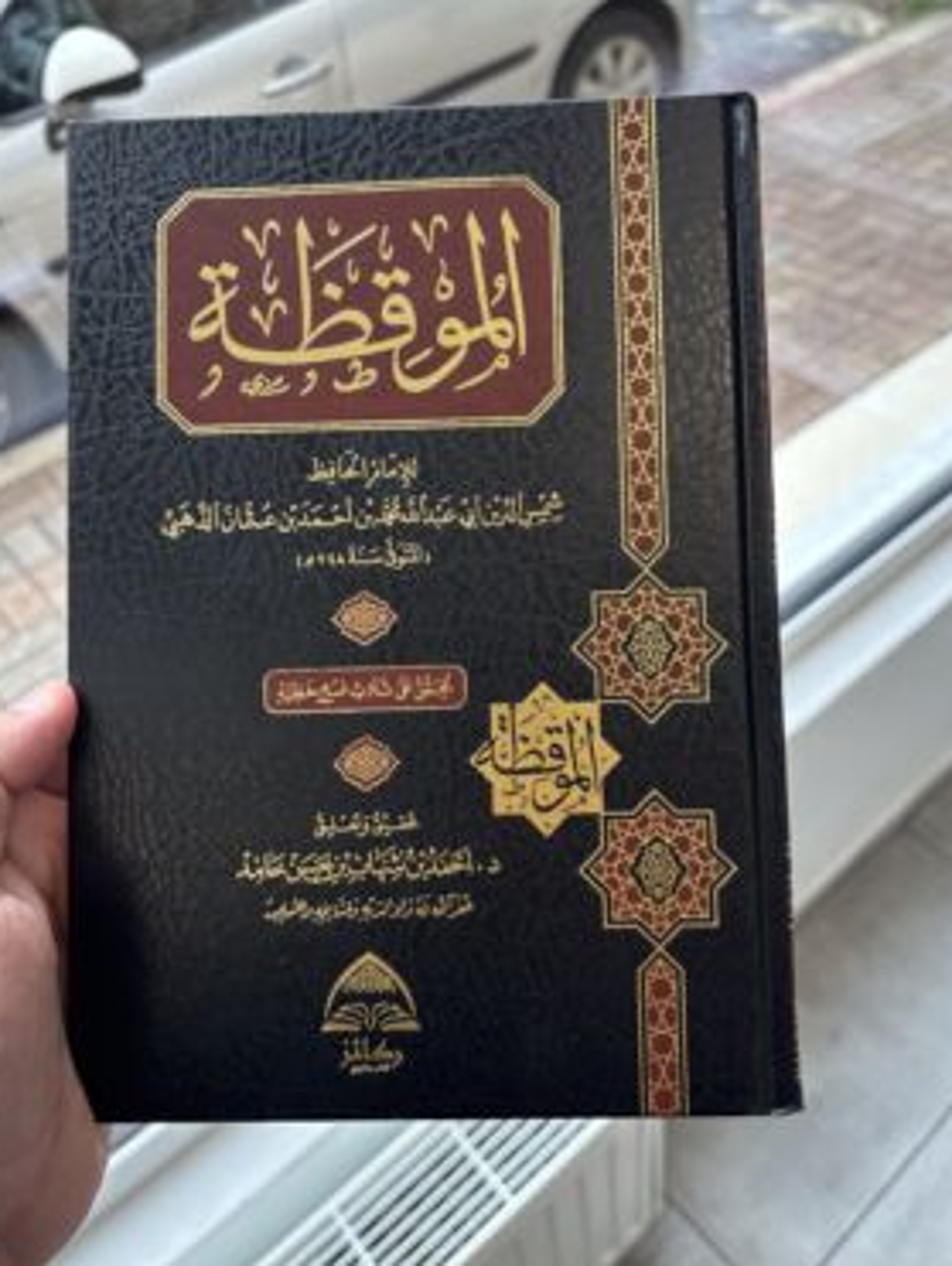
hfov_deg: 49.8
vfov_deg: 63.4
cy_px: 614
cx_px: 491
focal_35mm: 28
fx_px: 1025
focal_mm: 5.96
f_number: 1.6
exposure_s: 1/100
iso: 50
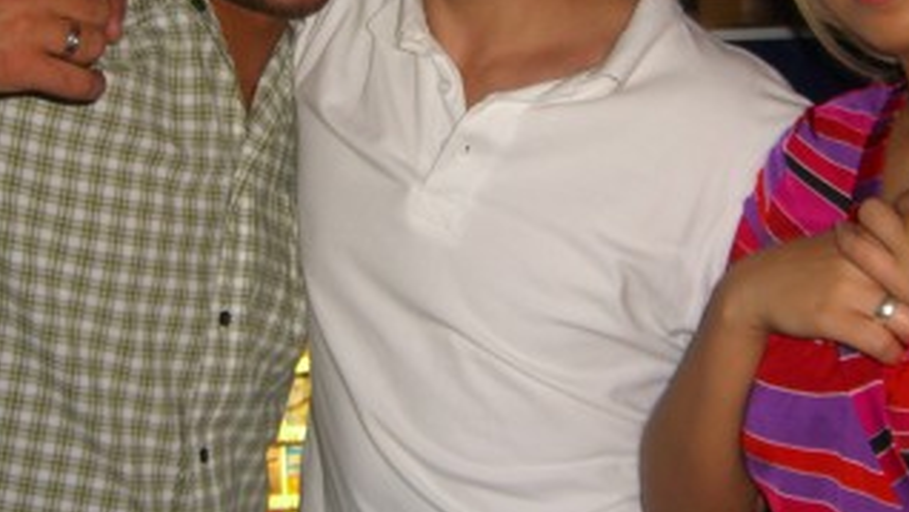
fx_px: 1880
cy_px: 80
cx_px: 483
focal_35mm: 78
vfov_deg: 15.4
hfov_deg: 27.2
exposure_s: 1/60
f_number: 2.8
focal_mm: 7.9
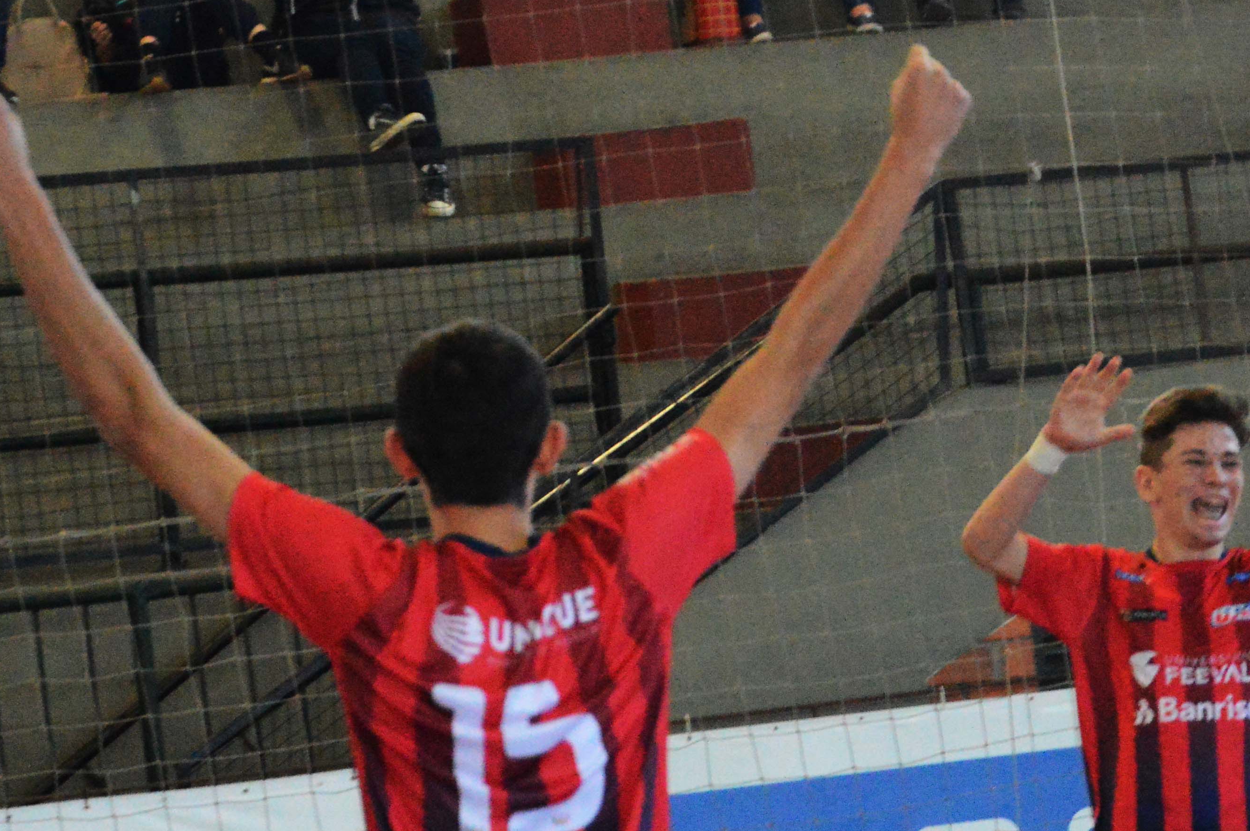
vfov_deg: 5.8
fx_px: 8257
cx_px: 1163
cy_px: 750
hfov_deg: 8.6
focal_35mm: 238
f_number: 6.3
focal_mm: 70
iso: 6400
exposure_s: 1/200
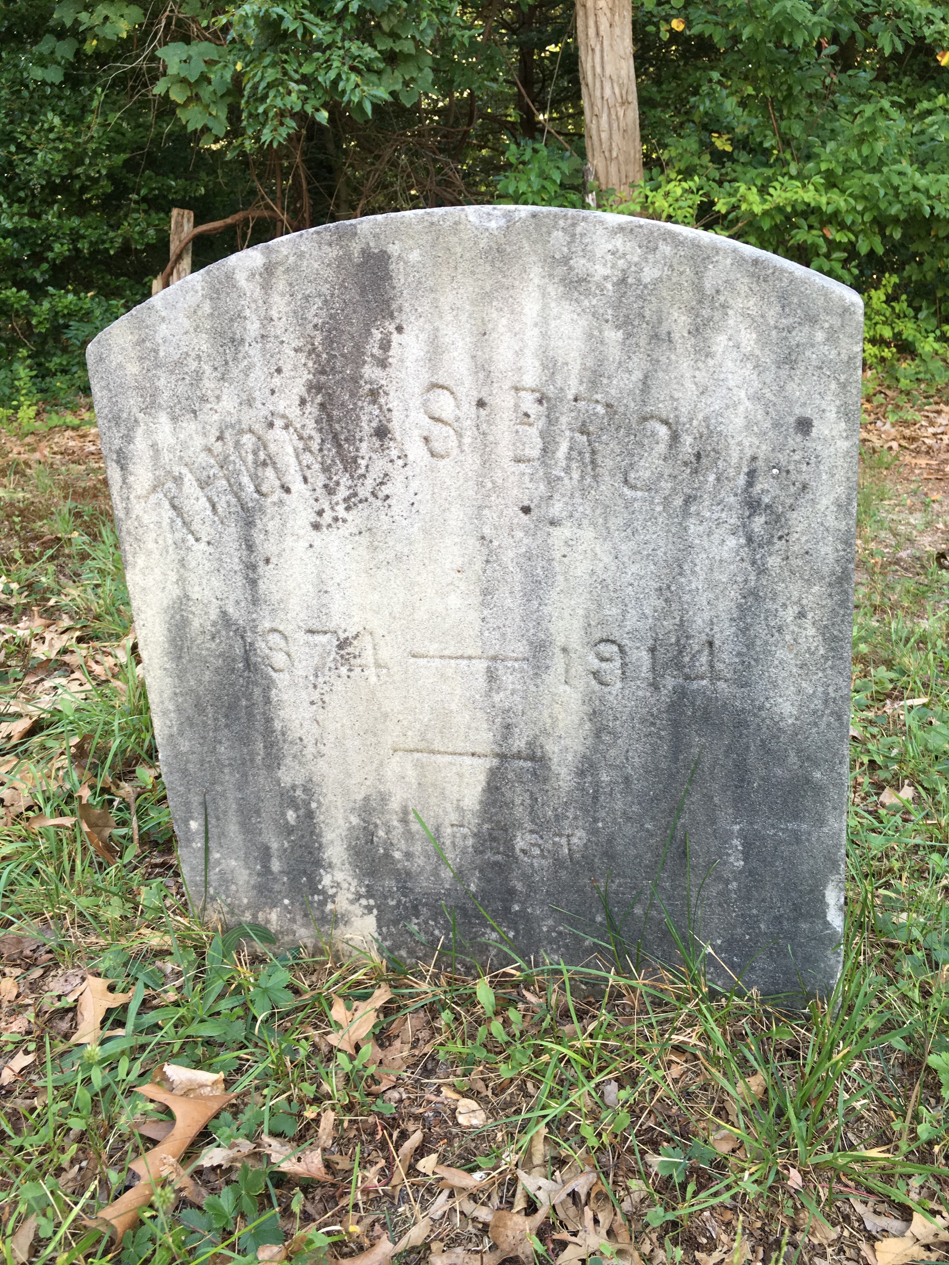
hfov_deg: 48.2
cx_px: 474
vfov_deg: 61.7
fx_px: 1060
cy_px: 632
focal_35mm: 29
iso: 32
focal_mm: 4.15
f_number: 2.2
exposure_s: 1/60
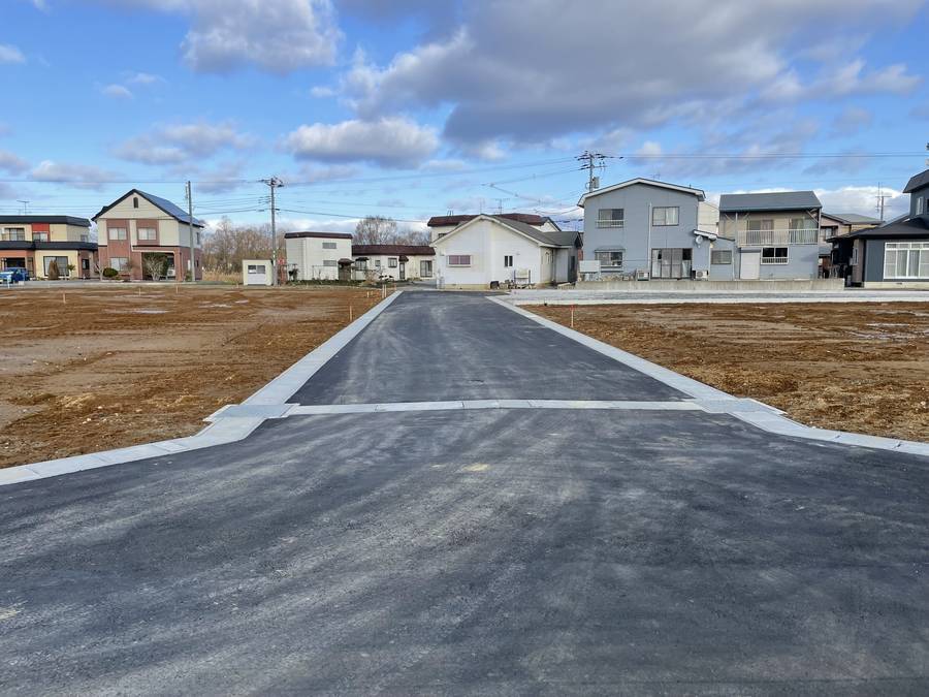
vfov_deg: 53.1
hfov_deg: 67.3
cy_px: 348
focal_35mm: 26
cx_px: 464
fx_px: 698
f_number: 1.6
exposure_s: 1/2353
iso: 32
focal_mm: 4.2
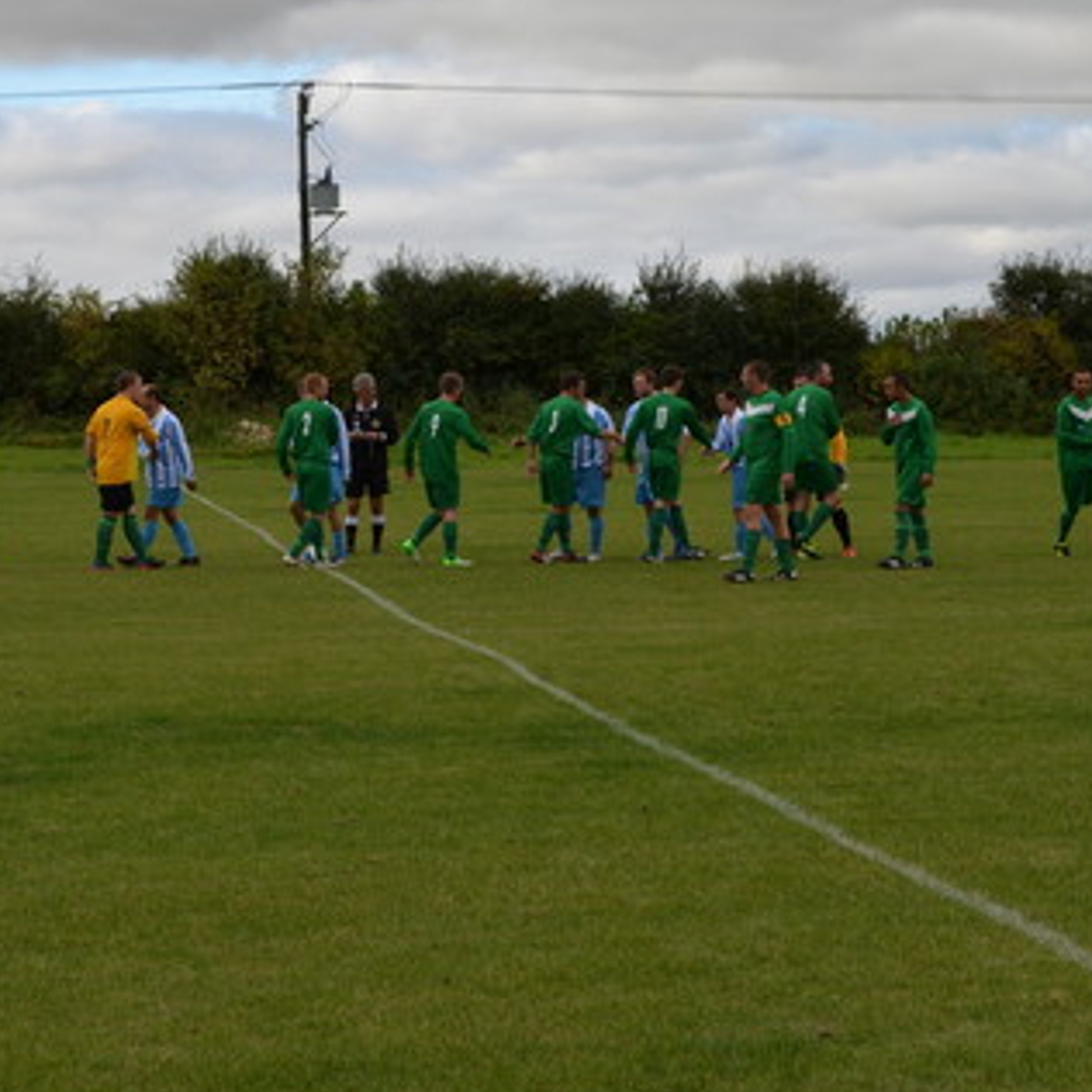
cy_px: 484
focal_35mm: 100
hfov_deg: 17.4
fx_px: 3569
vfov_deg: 17.4
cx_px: 396
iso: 100
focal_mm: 44
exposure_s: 1/200
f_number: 8
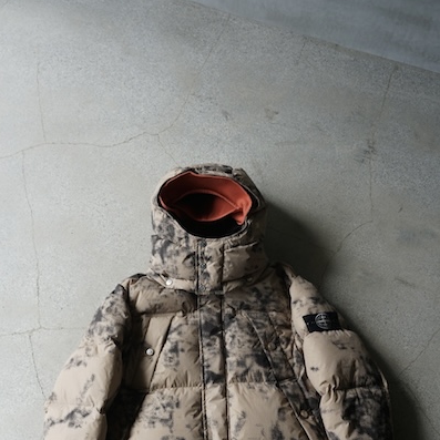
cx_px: 221
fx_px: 590
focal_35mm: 41
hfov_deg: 40.9
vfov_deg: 39.8
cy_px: 330
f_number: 4
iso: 400
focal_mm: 32
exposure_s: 1/160
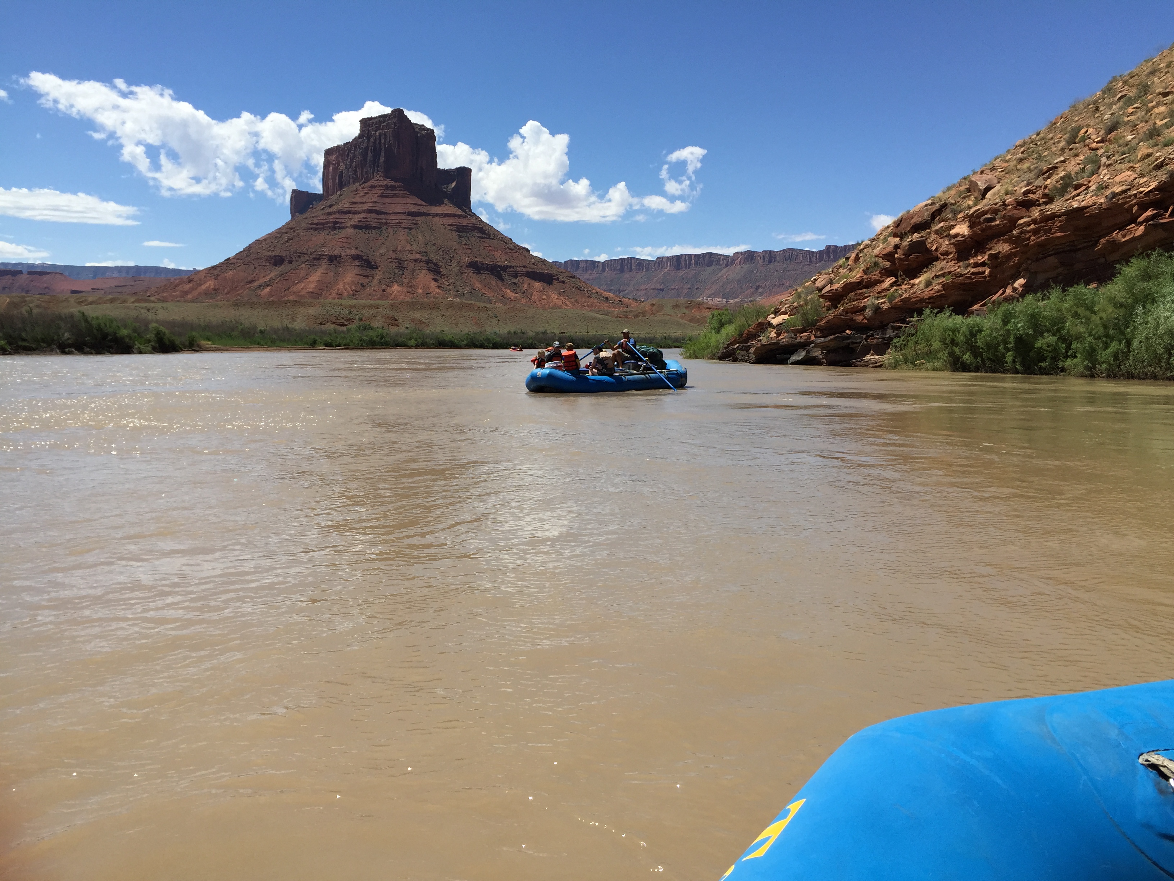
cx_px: 587
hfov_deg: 61.7
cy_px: 440
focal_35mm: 29
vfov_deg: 48.2
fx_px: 984
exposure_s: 1/2639
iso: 32
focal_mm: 4.15
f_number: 2.2
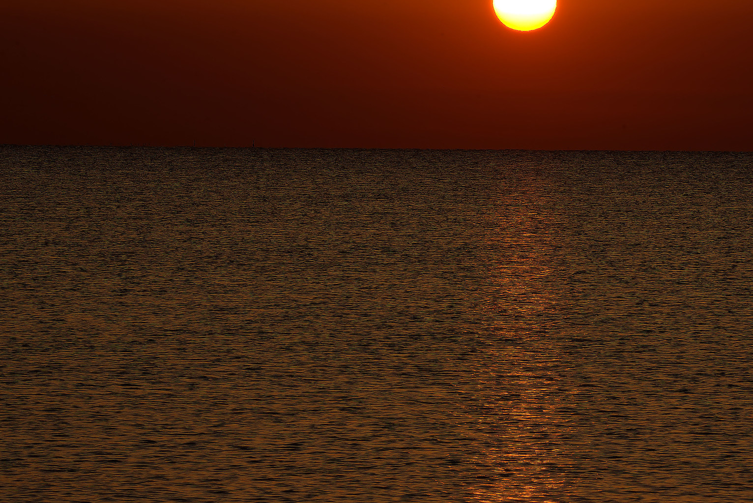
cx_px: 515
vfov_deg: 4.2
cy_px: 214
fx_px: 6885
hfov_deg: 6.3
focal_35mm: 329
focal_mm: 210
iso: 100
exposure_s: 1/80
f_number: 22
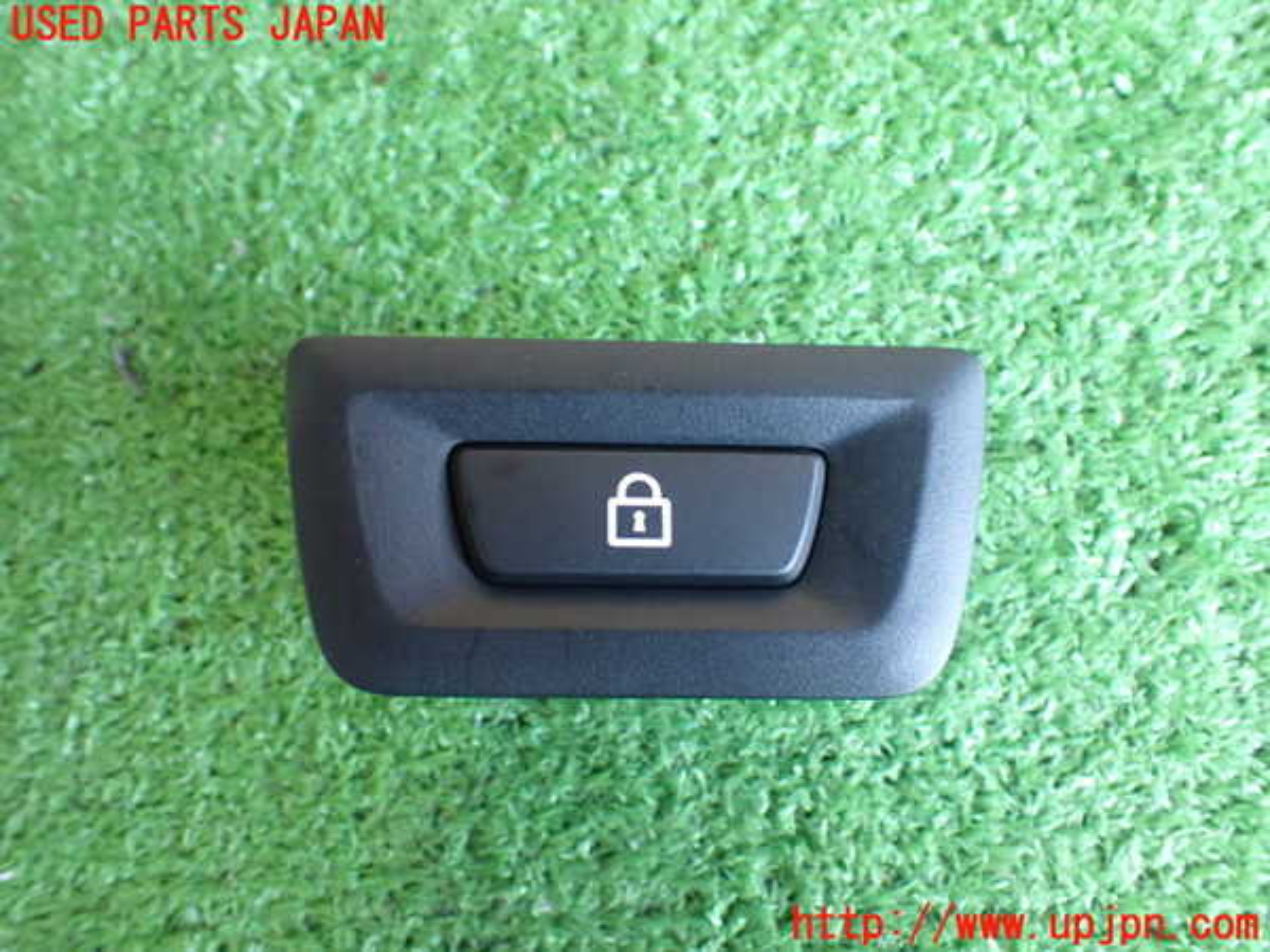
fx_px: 1174
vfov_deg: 44.2
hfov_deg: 56.8
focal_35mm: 32
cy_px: 476
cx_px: 635
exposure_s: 1/30
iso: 1000
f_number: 2.4
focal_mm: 5.79
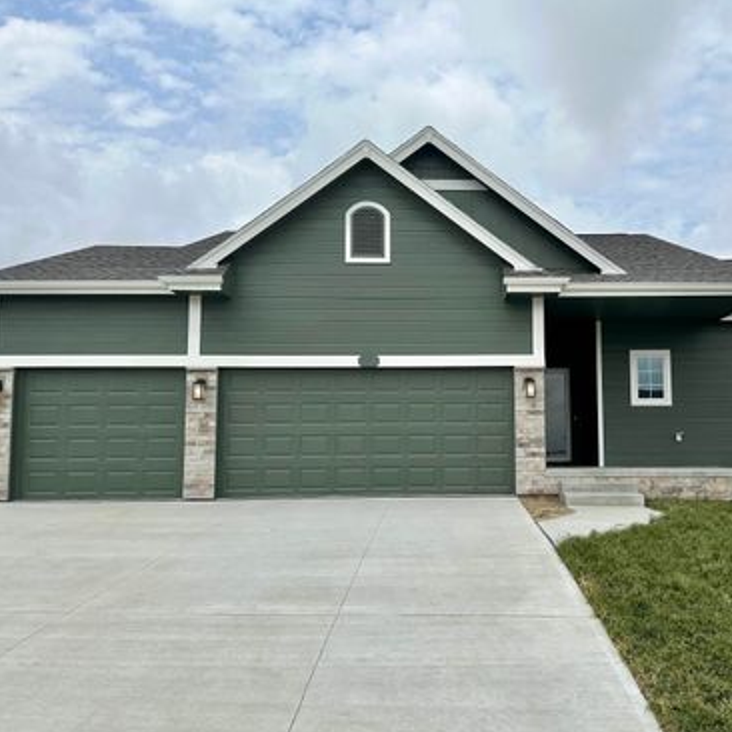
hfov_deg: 55.3
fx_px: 694
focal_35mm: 29
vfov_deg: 55.6
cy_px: 371
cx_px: 434
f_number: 1.78
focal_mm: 6.86
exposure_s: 1/7576
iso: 80
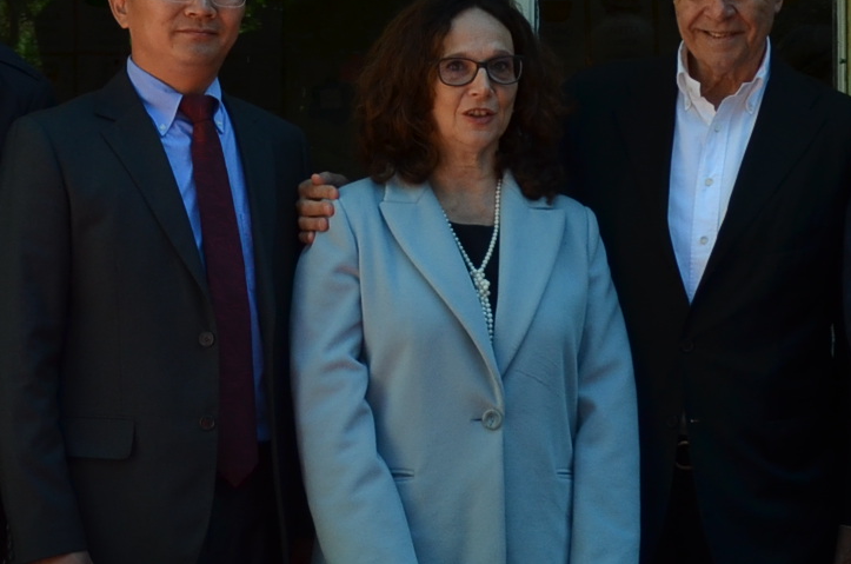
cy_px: 208
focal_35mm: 133
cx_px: 527
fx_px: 3138
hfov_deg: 15.4
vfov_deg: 10.3
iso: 400
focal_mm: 26
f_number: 4.5
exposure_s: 1/1000
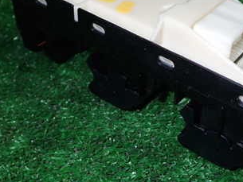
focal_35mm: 59
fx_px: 414
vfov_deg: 24.7
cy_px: 54
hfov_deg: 32.6
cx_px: 147
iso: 200
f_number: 6.3
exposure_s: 1/30
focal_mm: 5.4
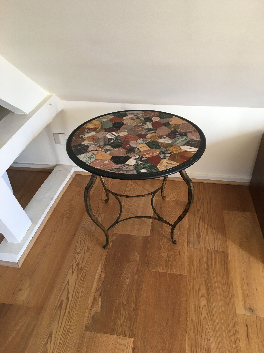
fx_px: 295
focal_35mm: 29
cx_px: 132
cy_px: 176
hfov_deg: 48.2
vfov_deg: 61.7
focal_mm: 4.15
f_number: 2.2
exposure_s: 1/33
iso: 100
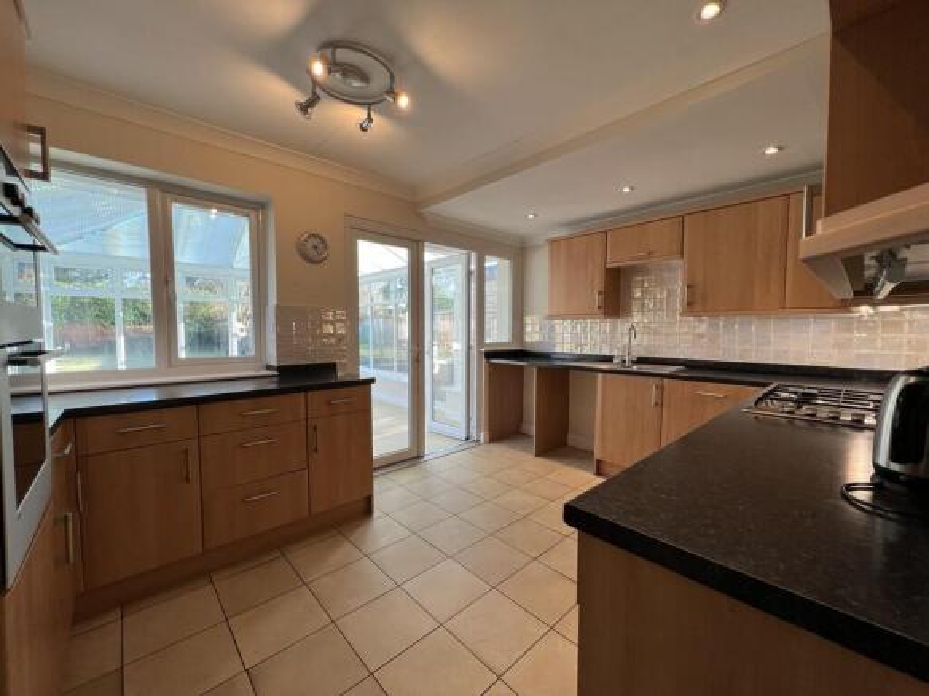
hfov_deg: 106.2
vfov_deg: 89.9
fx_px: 349
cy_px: 348
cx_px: 464
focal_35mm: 13
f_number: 1.8
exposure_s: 1/100
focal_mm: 1.57
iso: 50
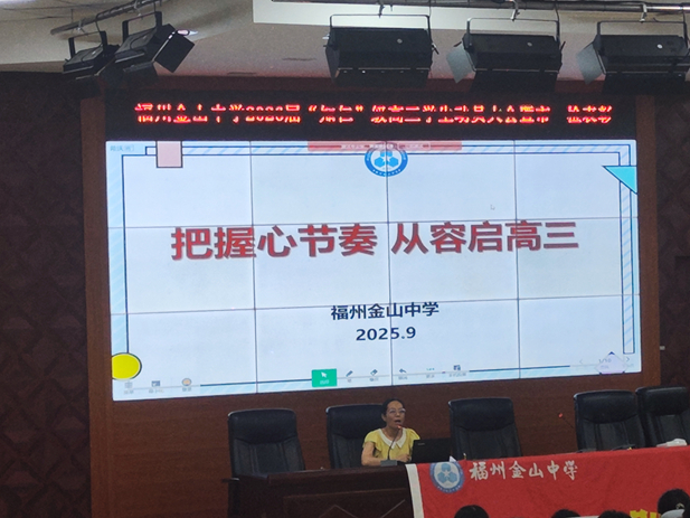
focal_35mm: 35
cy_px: 304
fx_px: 698
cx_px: 427
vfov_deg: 40.6
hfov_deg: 52.1
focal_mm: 5.59
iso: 283
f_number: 1.88
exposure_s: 1/400
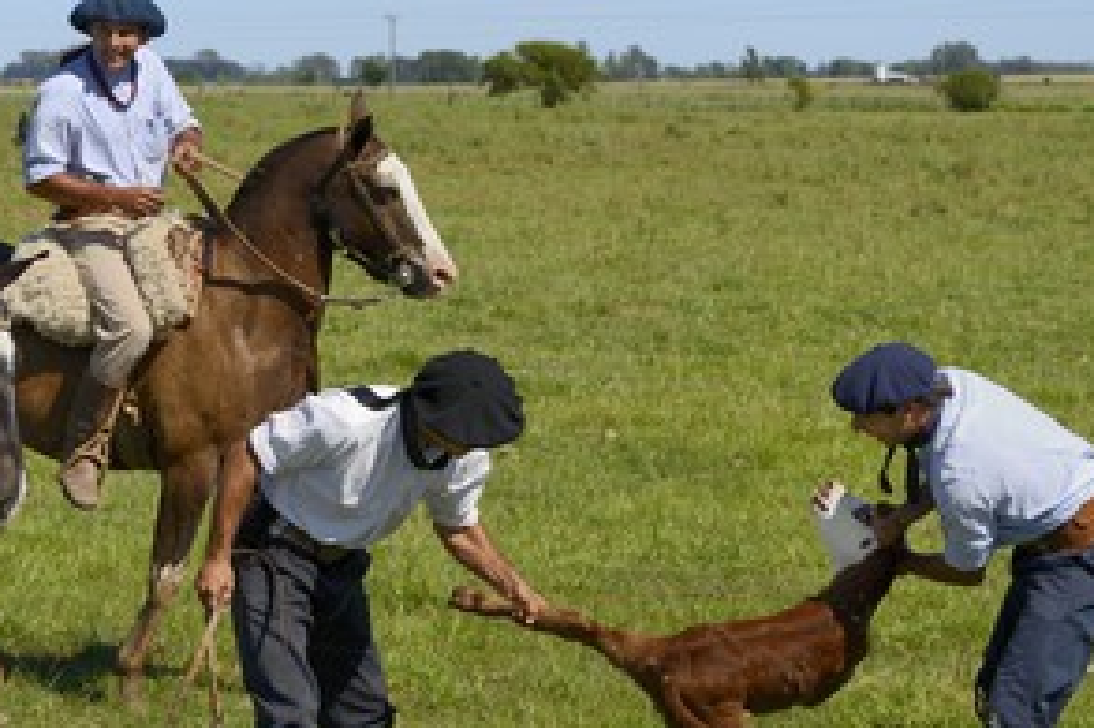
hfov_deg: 15.5
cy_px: 452
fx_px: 4009
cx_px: 373
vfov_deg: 10.4
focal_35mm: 132
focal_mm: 92
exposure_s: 1/640
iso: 400
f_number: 9
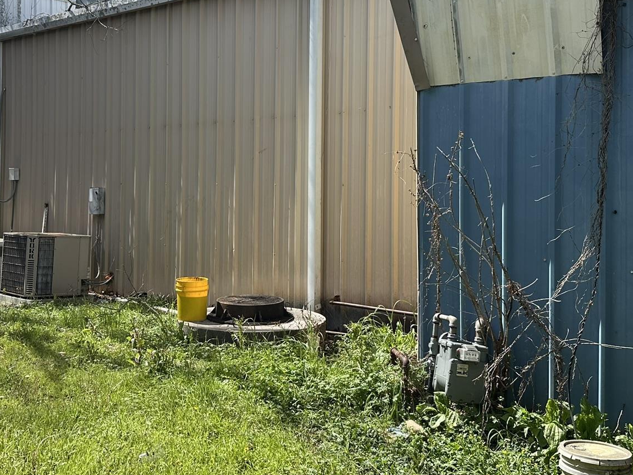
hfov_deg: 43.6
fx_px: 786
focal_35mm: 43
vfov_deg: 33.4
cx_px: 245
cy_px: 181
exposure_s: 1/2660
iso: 80
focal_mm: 6.86
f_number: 1.78
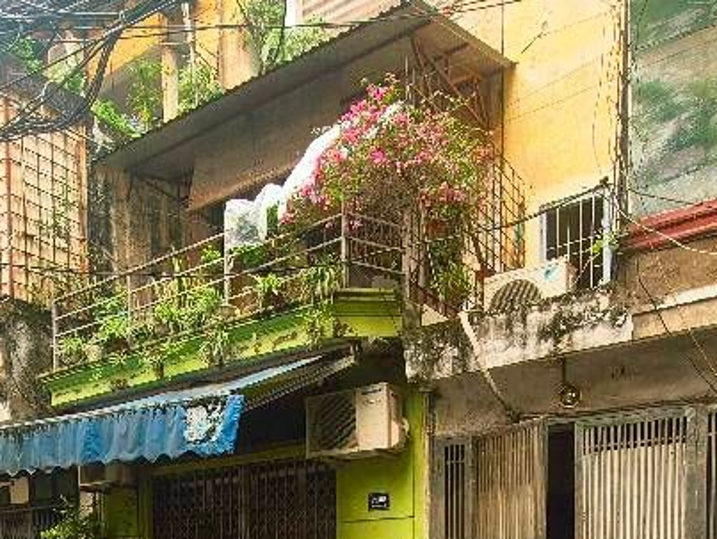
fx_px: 684
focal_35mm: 33
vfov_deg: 35.3
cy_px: 623
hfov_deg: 54.4
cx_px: 251
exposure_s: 1/100
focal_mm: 2.2
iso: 64
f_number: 2.2
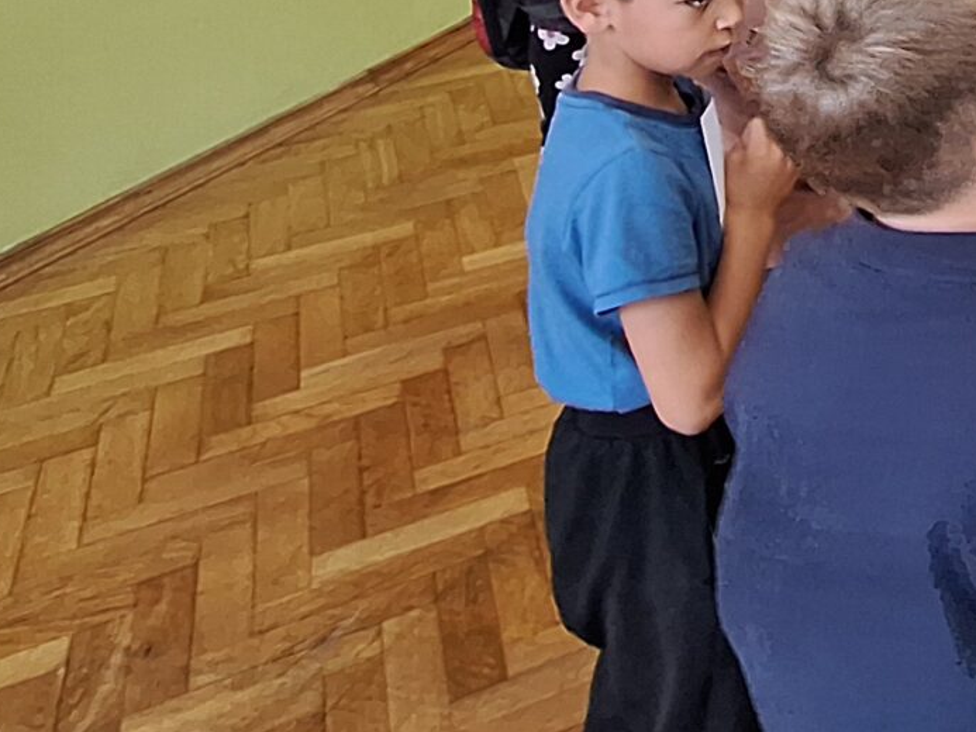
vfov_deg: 24.5
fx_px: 1354
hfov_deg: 29.4
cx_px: 1355
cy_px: -324
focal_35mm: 48
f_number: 2.2
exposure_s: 1/50
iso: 160
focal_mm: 1.74
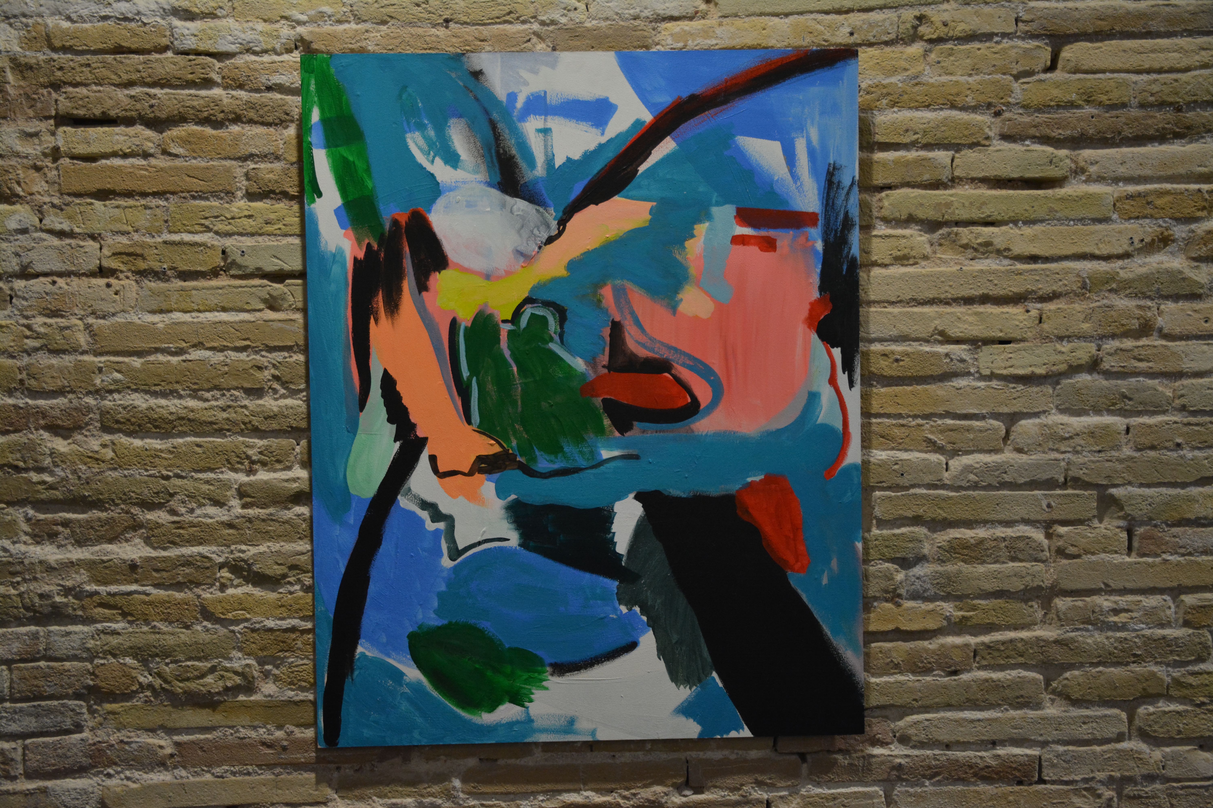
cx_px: 606
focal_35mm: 45
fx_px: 1516
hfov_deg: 43.6
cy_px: 404
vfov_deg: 29.9
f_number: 4
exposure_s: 1/125
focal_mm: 30
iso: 1250
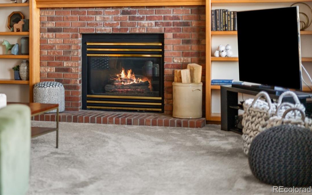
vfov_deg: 17.3
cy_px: 42
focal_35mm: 75
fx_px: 638
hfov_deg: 27.2
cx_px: 90
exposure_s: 1/320
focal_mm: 50
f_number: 1.8
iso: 500
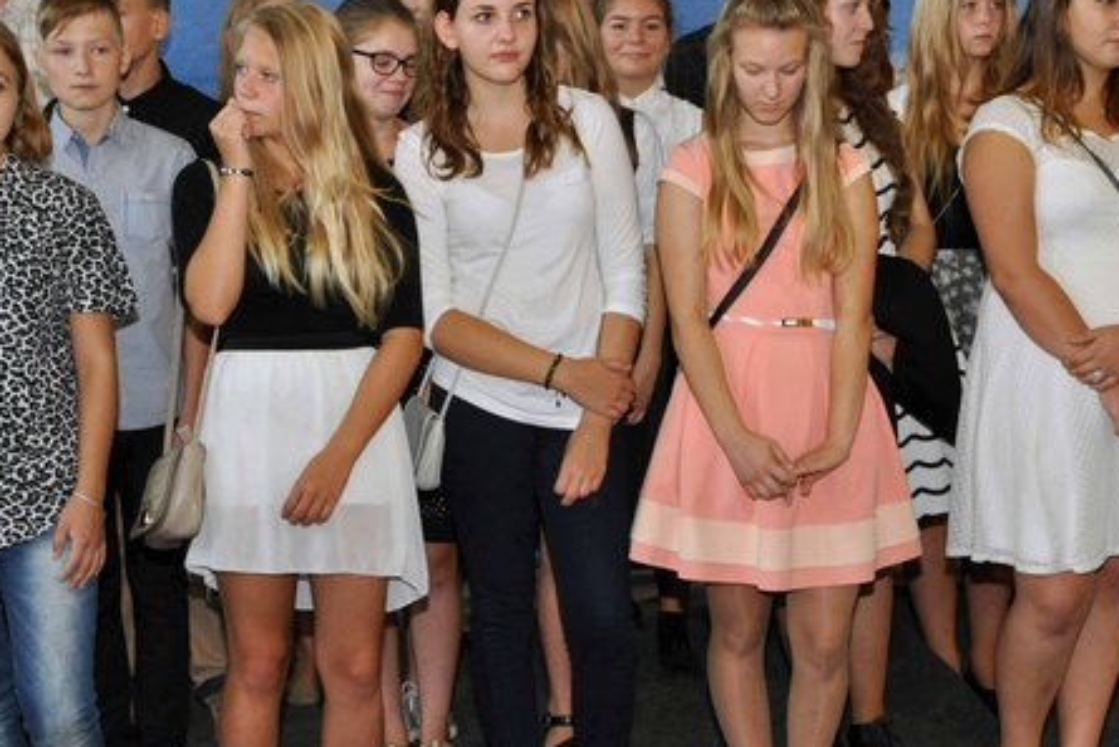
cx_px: 543
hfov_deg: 28.8
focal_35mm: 70
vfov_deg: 19.5
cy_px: 367
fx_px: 2176
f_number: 13
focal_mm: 32
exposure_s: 1/60
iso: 1000
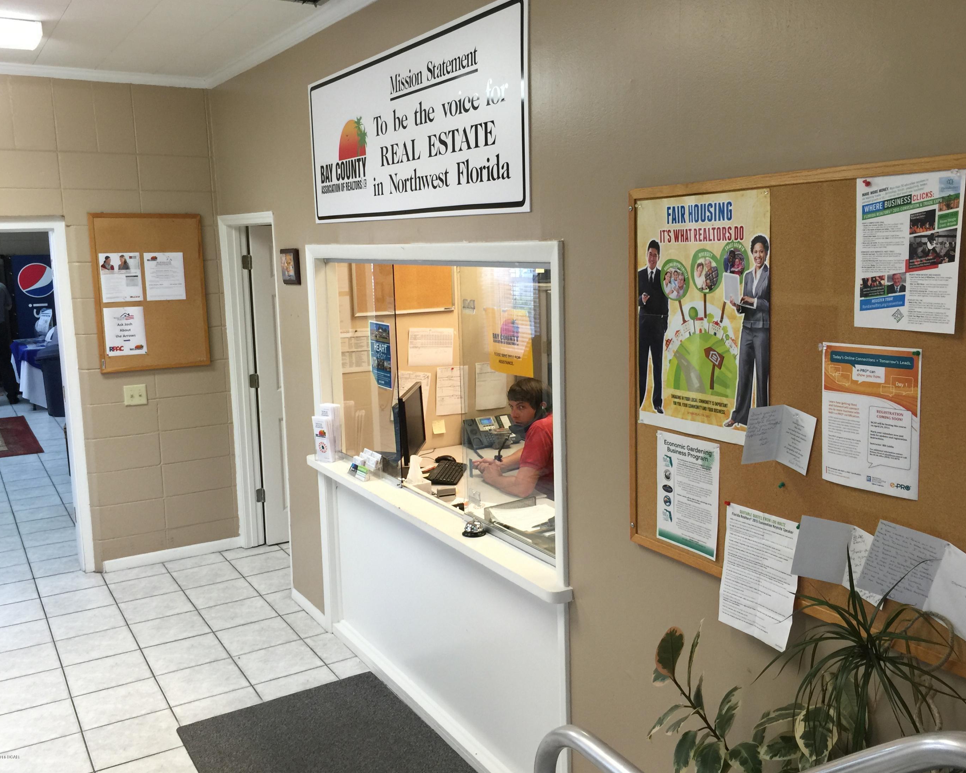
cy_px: 385
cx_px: 521
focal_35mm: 31
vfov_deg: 47.1
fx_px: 886
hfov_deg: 57.1
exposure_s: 1/33
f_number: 2.2
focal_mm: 4.15
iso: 32
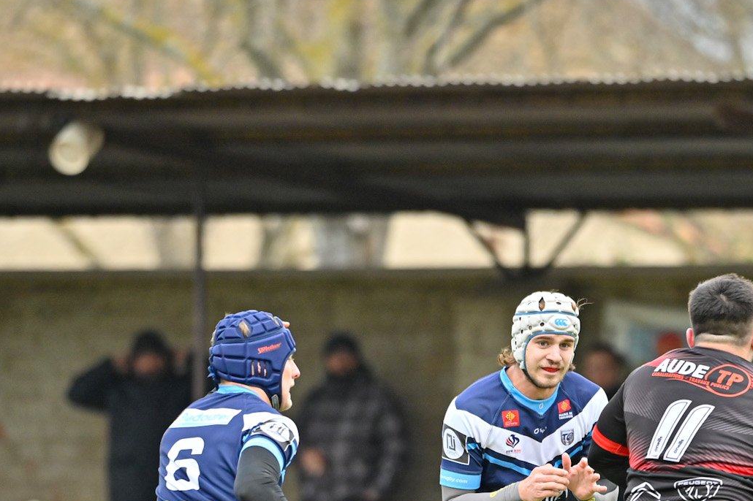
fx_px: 13800
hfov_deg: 3.1
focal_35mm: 660
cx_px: 648
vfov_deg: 2.1
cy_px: 448
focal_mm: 340
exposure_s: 1/1600
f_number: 4
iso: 500
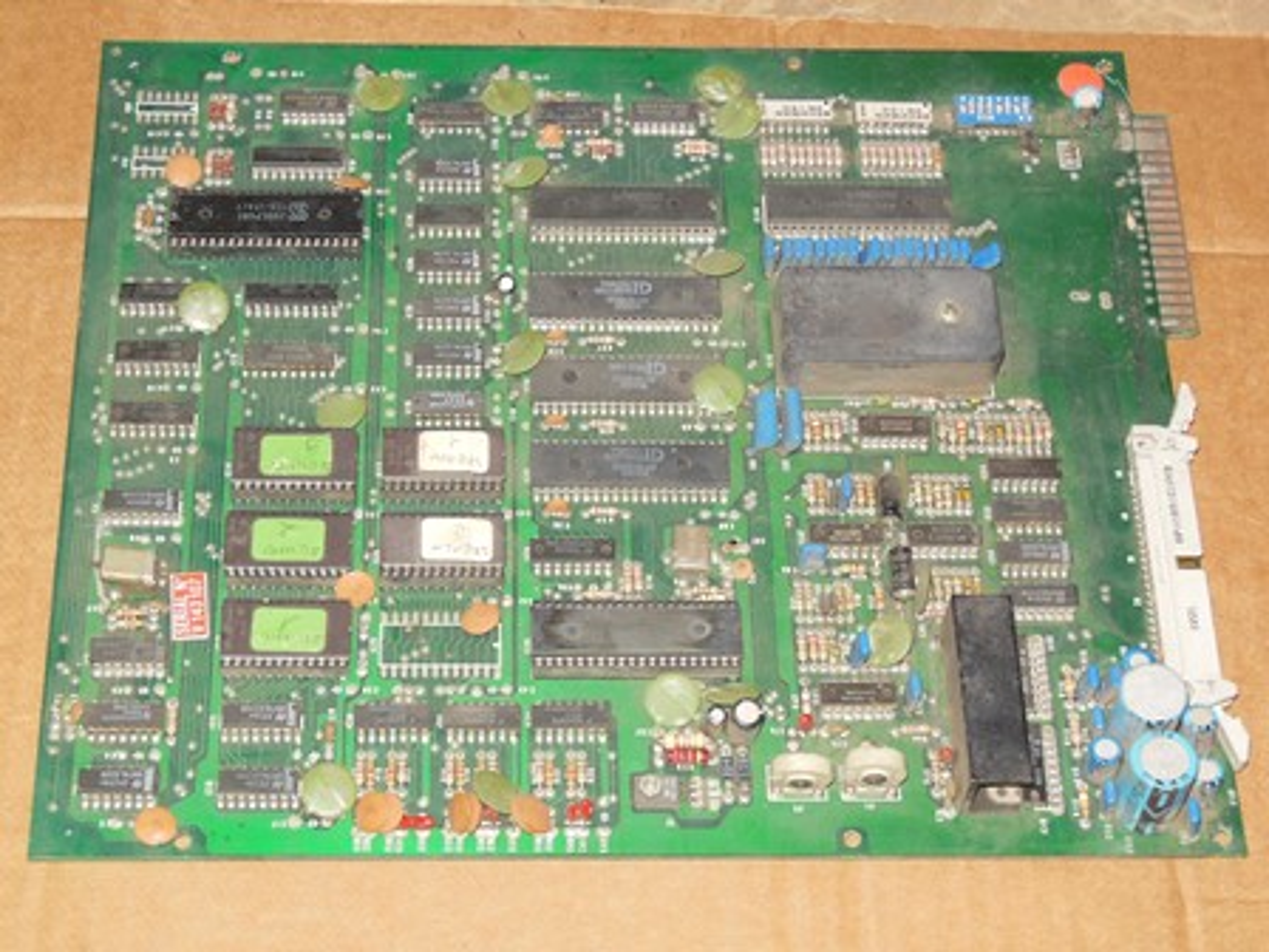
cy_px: 476
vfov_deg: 22.3
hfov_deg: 29.4
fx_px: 2420
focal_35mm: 66
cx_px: 634
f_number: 4.3
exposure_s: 1/60
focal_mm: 11.7
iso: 200
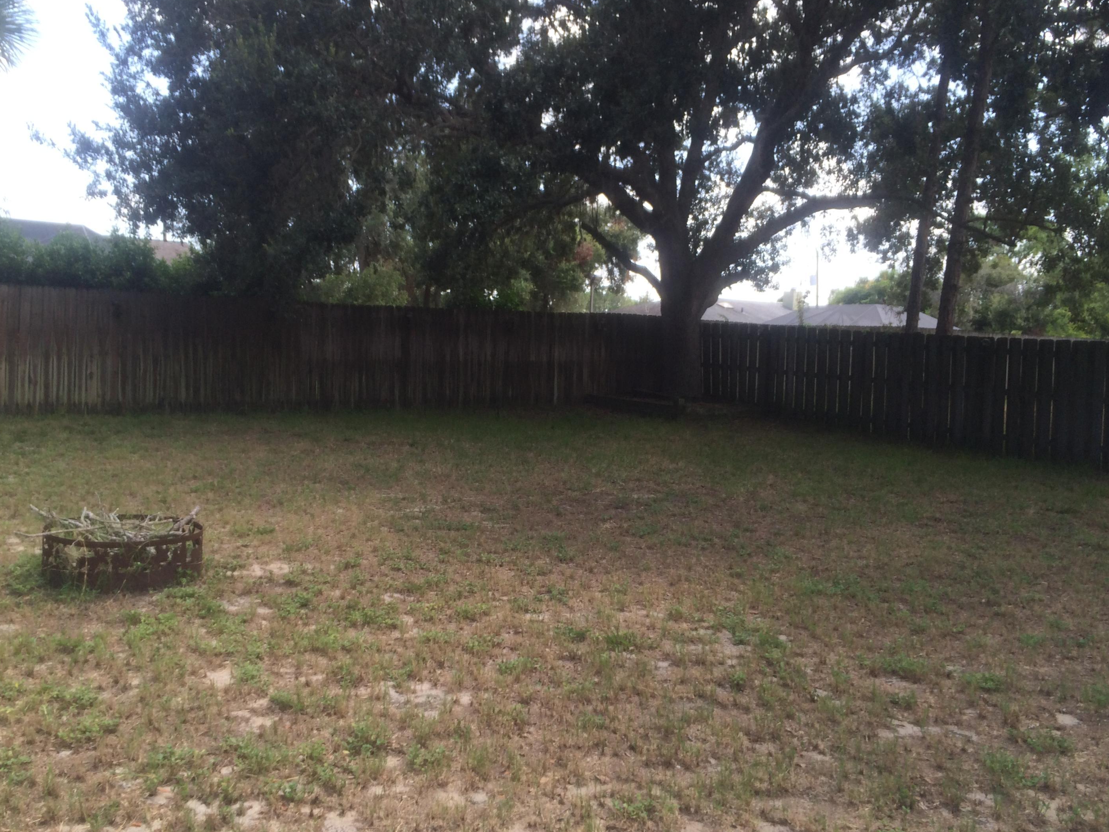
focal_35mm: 31
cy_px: 414
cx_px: 526
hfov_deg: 58.3
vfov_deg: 45.4
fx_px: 993
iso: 32
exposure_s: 1/427
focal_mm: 4.15
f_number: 2.2
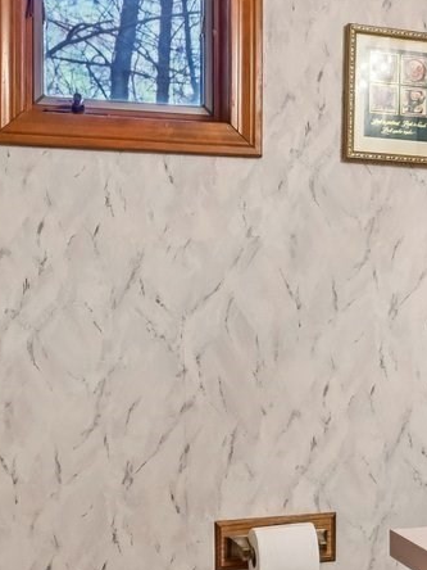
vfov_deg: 27.4
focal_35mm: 71
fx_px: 1168
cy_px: 313
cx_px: 514
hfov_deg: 19.5
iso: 400
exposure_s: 1/6
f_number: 8
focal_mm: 16
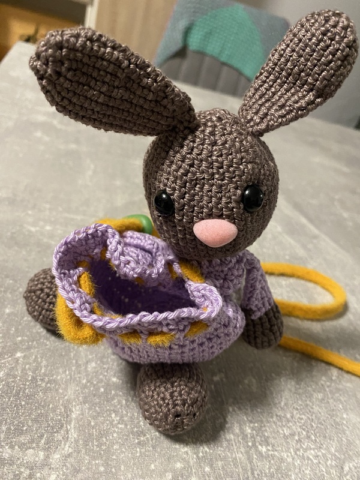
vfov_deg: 69.4
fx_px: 347
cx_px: 180
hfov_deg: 54.9
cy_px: 240
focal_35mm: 25
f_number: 1.8
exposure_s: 1/38
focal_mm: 4.25
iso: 640
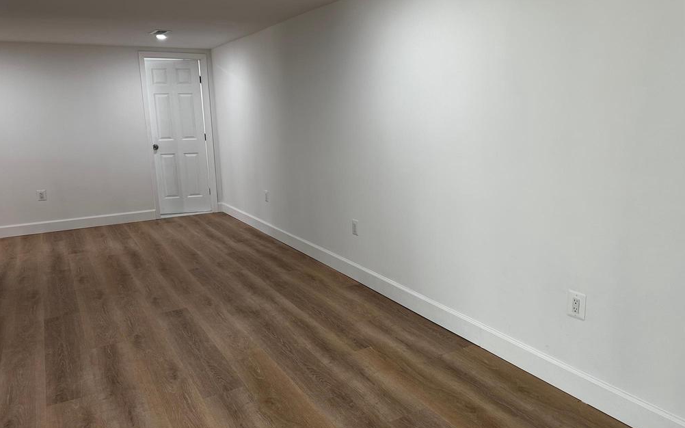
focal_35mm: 26
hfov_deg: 70.4
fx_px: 485
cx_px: 336
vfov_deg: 47.6
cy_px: 217
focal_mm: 6.86
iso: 125
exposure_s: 1/120
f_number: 1.78
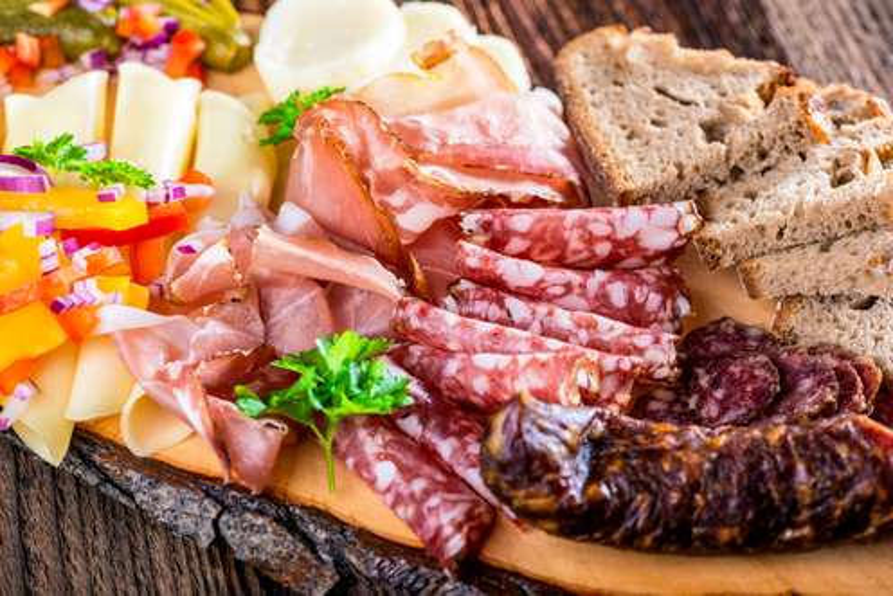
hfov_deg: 19.5
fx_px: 2605
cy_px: 298
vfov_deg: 13.0
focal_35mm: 105
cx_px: 446
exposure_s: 1/200
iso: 250
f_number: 8
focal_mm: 105
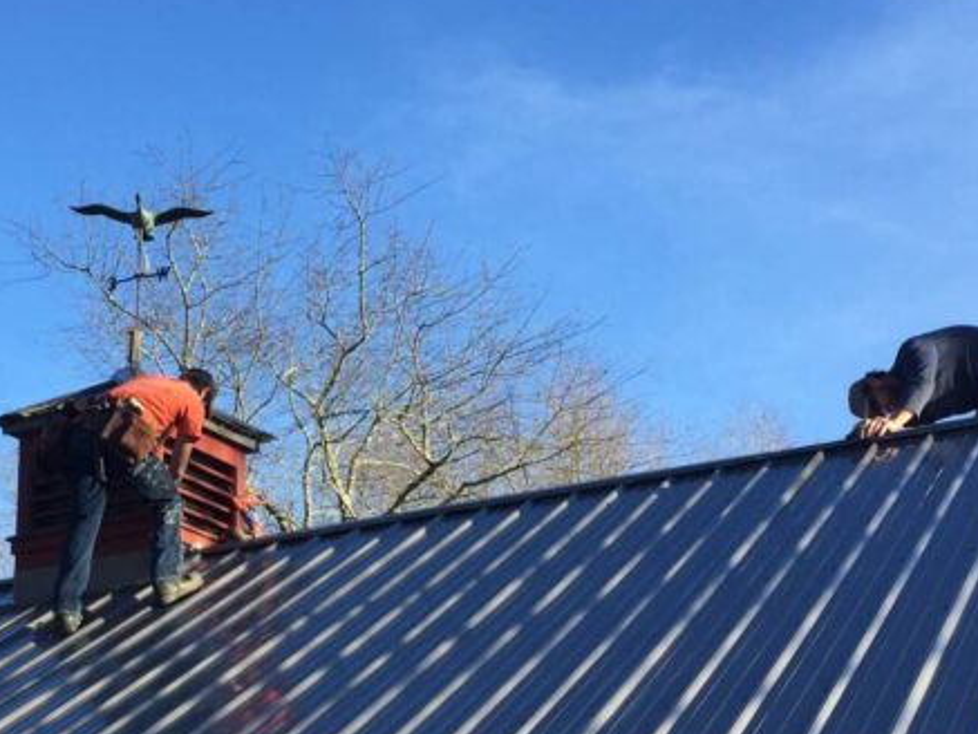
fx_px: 1922
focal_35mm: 68
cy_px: 506
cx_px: 318
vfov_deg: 21.5
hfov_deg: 28.4
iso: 32
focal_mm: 4.15
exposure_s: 1/549
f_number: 2.2
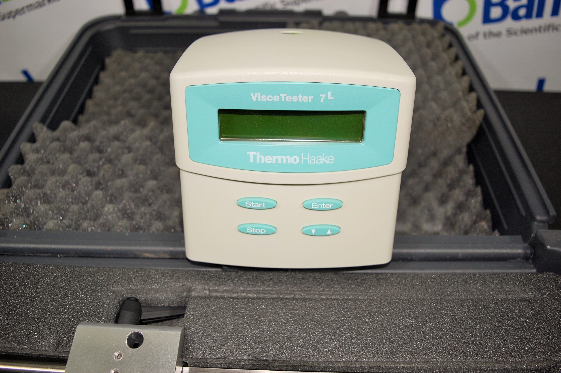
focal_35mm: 30
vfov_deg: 43.5
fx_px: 467
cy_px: 186
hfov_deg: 62.0
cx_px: 280
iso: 200
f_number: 3.8
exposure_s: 1/60
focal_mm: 20
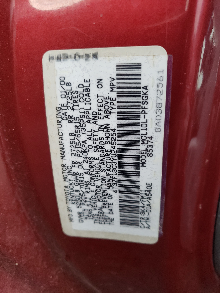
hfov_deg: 53.1
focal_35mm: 26
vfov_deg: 67.3
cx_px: 110
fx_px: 220
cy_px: 146
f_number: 1.5
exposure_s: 1/120
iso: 77
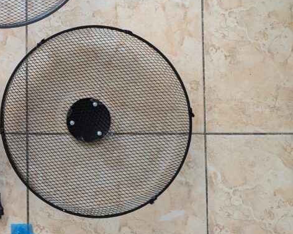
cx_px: -24
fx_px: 459
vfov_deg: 28.3
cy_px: 72
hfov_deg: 31.6
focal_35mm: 53
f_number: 1.89
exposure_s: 1/60
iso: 42
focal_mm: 5.43
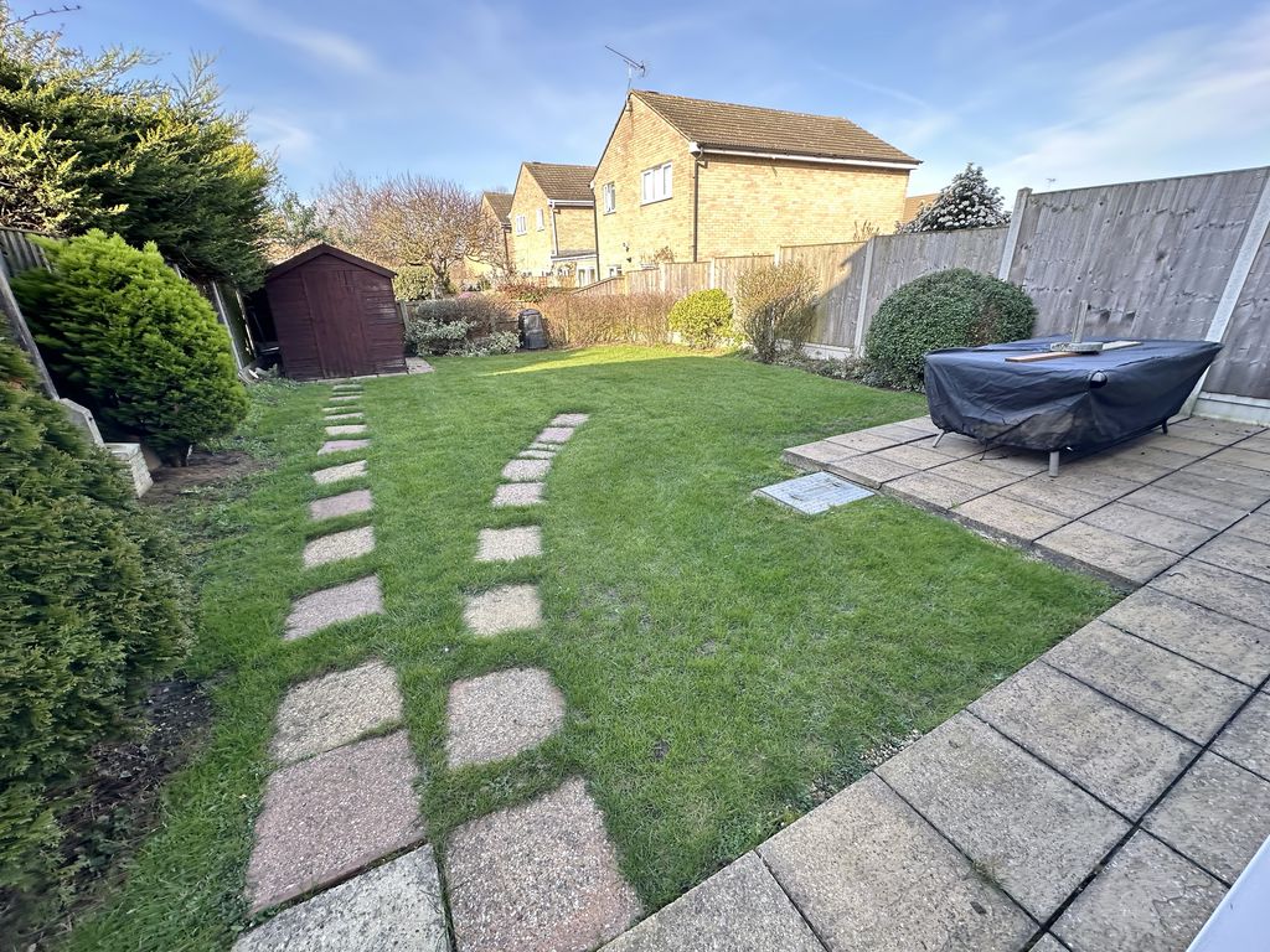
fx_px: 514
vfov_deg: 85.7
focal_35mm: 14
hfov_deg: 102.1
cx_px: 635
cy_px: 476
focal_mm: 2.22
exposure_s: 1/184
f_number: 2.2
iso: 40
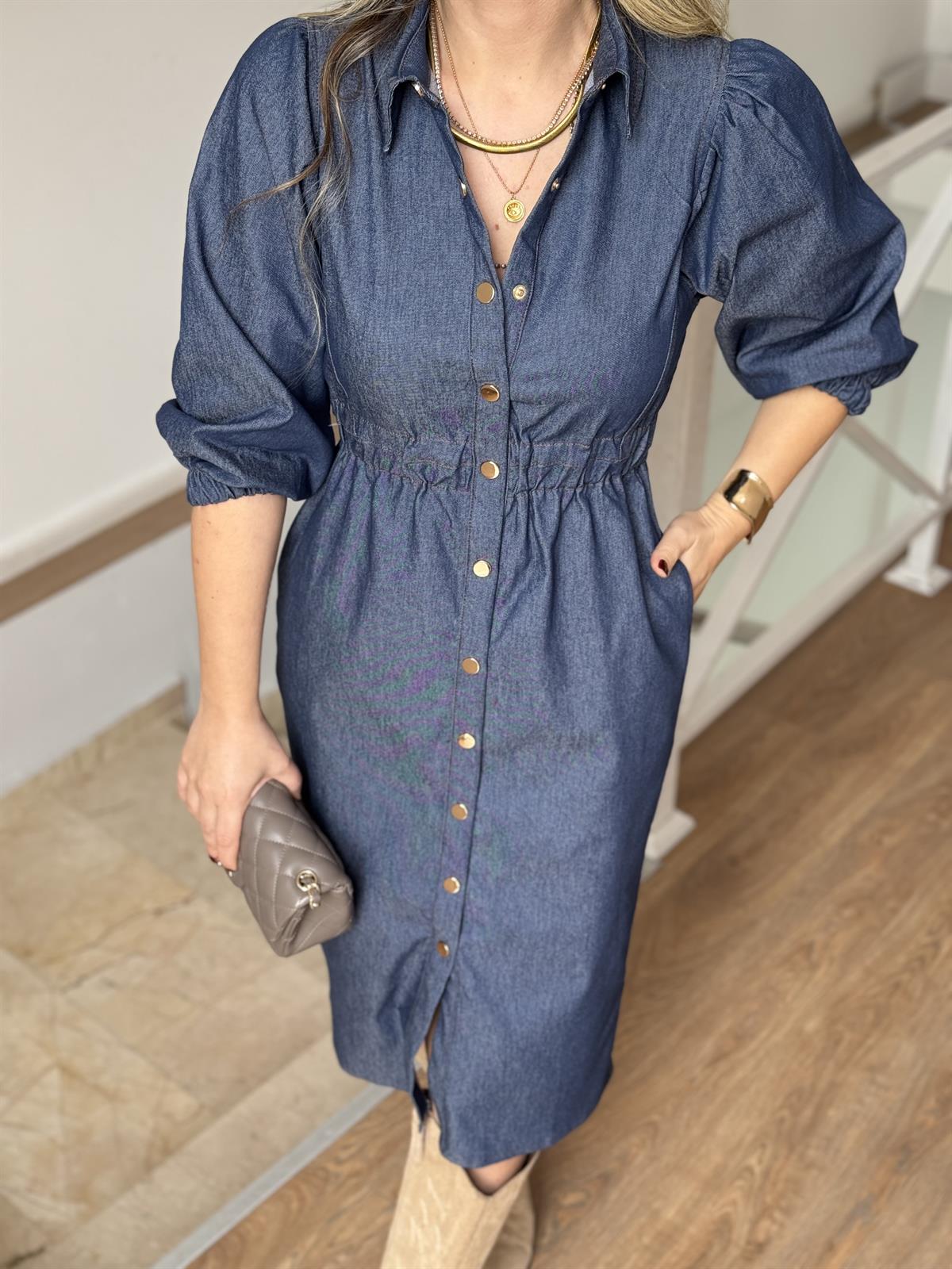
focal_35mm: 48
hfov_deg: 30.3
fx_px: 1760
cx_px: 476
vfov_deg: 39.7
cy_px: 634
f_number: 1.78
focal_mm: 6.76
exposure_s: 1/118
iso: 100
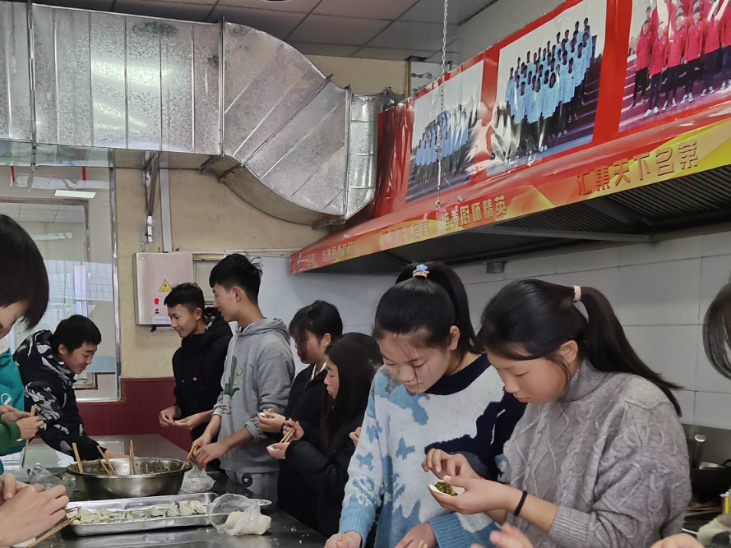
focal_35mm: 45
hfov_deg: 41.8
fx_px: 950
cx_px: 282
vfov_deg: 31.2
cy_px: 454
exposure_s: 1/100
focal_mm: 4.71
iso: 193
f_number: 1.8
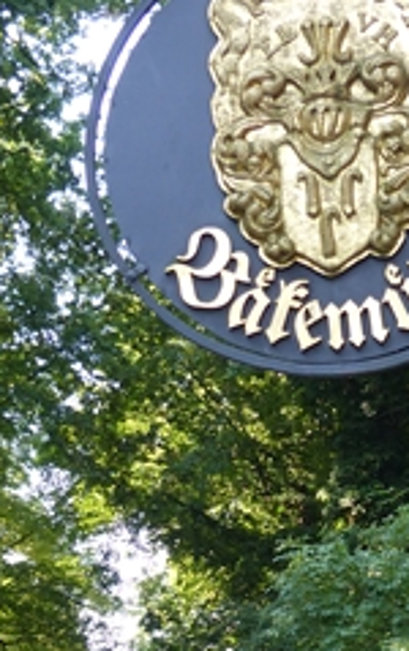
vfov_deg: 17.2
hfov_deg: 11.0
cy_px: 626
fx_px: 2116
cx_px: 368
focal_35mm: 119
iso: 100
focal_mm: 7.4
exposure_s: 1/60
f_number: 2.8
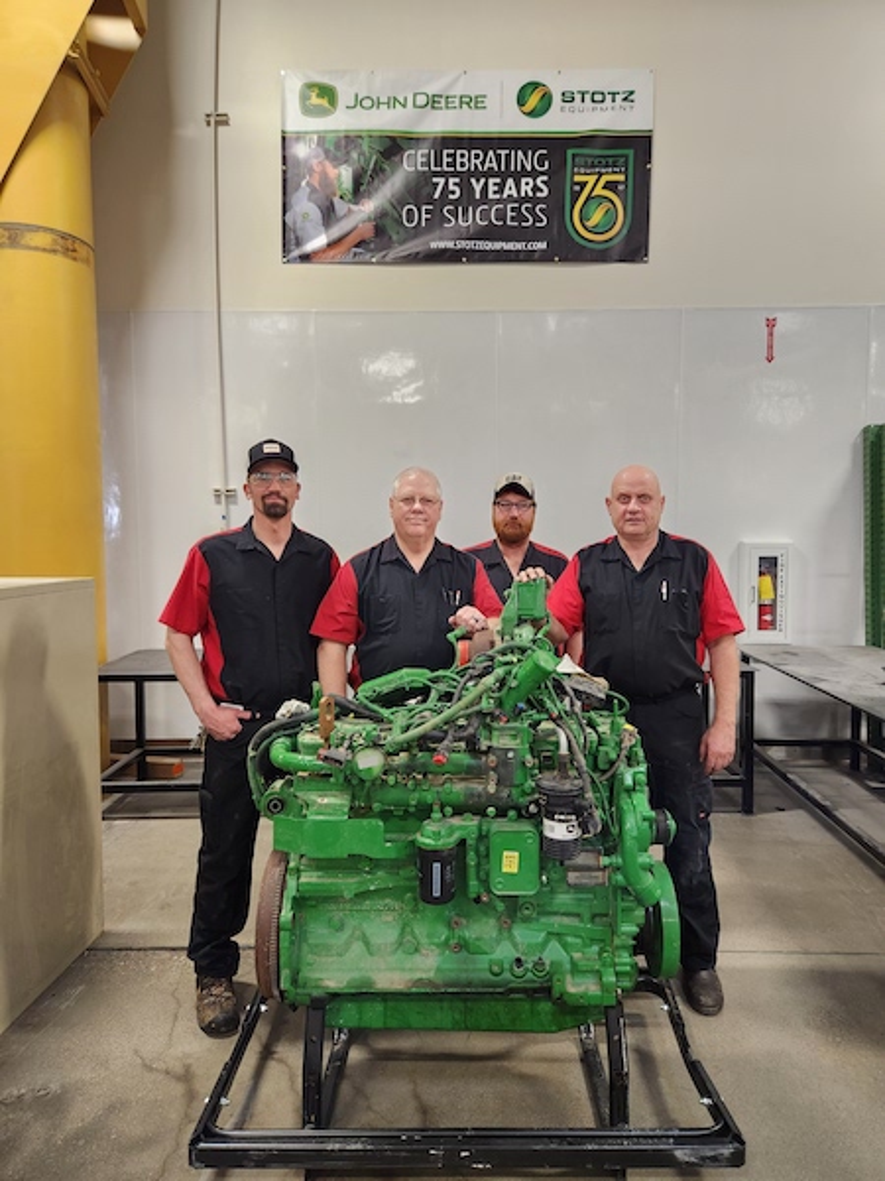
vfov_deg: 73.9
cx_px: 442
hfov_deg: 58.9
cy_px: 590
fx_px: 784
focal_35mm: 23
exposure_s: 1/120
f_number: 1.8
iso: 320
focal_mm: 5.4
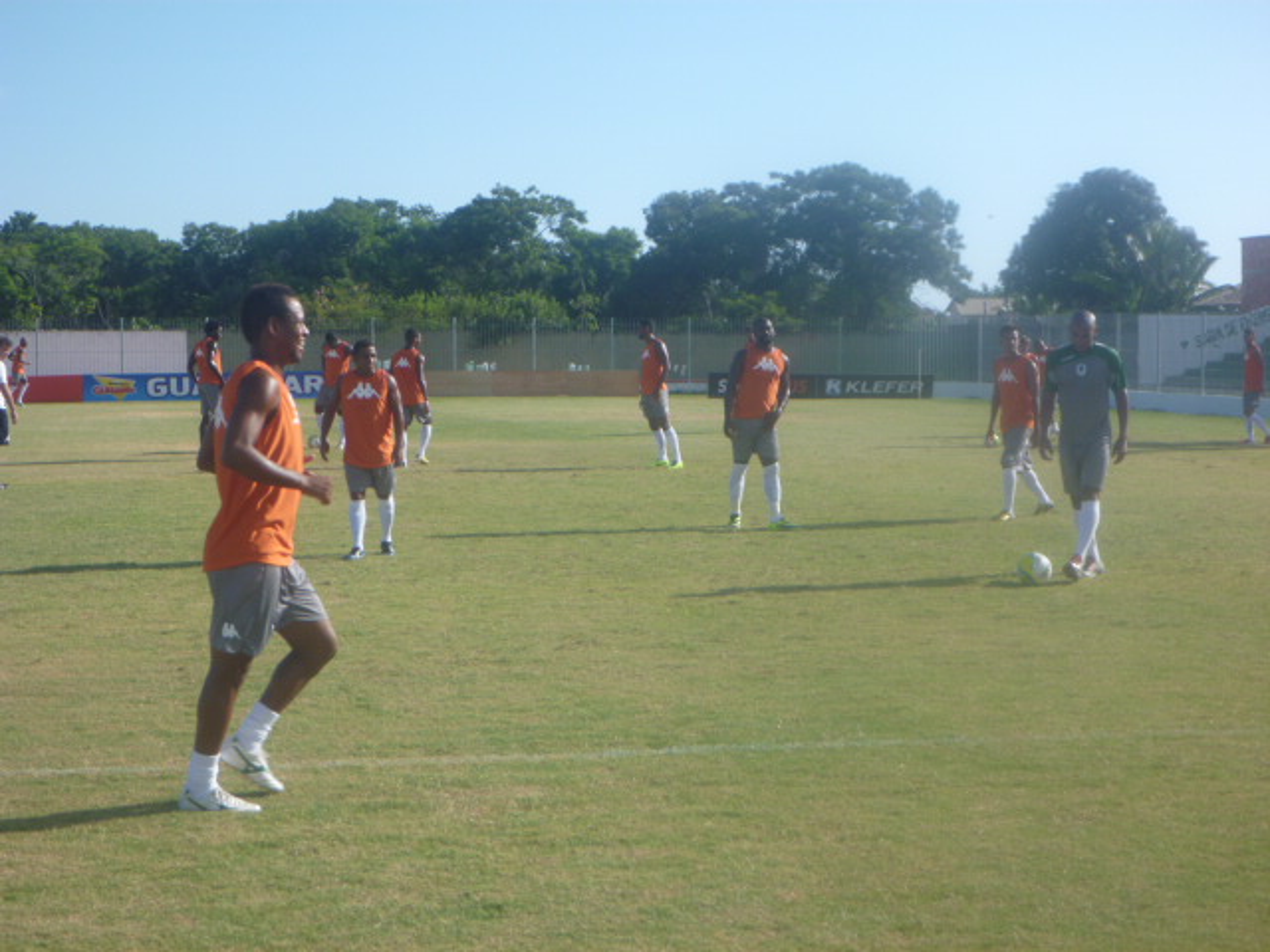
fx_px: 2275
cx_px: 635
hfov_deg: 31.2
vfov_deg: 23.7
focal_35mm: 62
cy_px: 476
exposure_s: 1/250
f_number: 5.2
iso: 80
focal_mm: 11
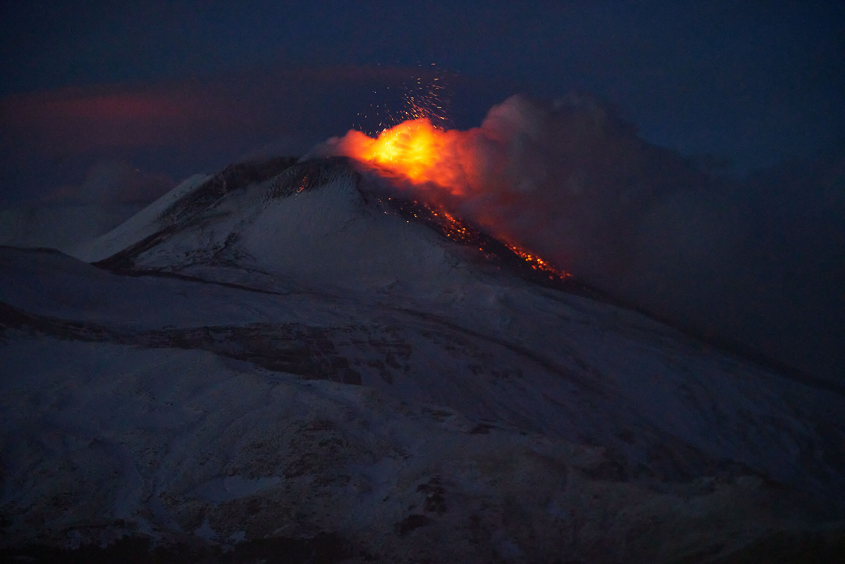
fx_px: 9390
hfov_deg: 5.2
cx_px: 422
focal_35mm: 400
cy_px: 282
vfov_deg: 3.4
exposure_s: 1/2.5
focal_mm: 400
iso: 12800
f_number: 5.6
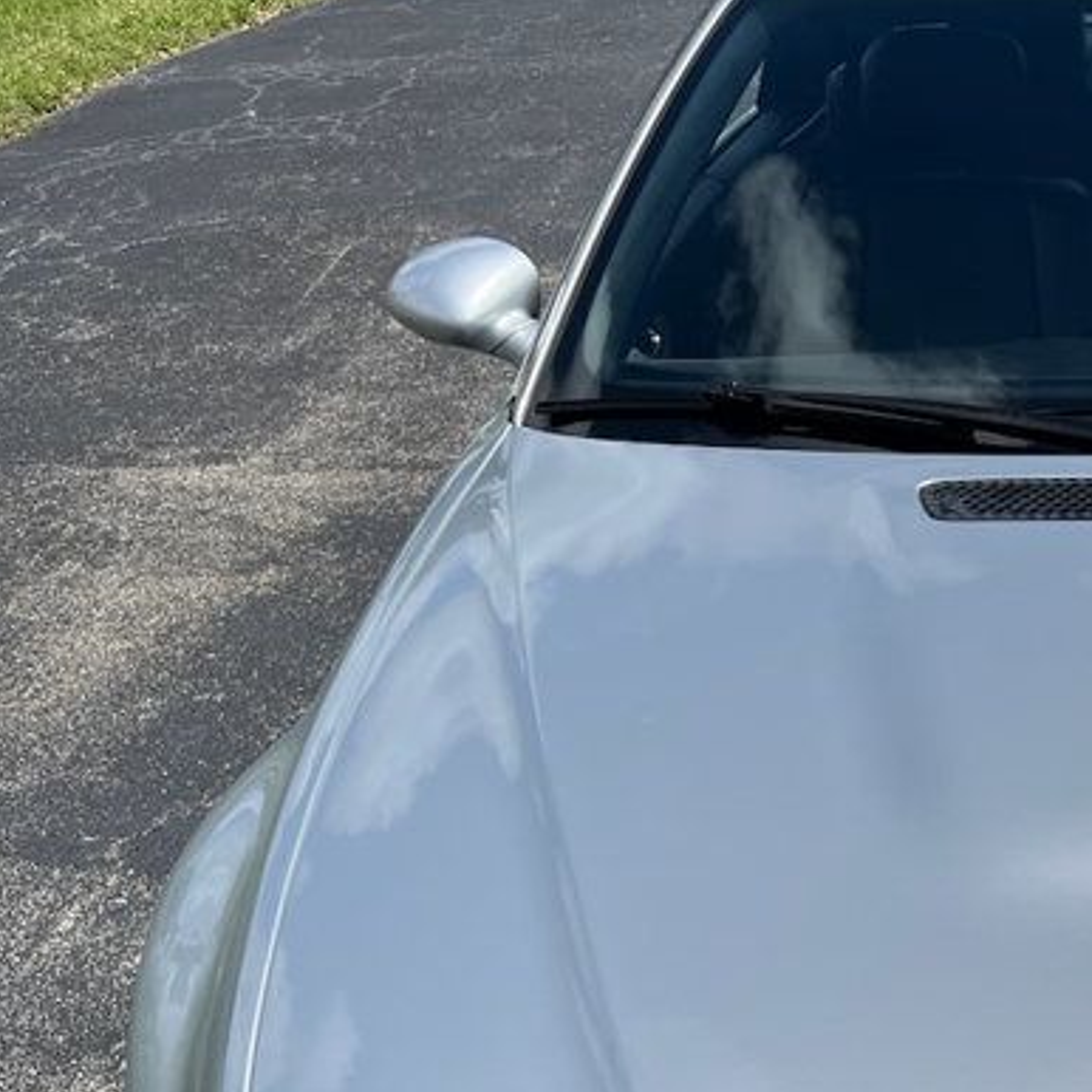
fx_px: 2177
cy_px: 968
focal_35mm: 61
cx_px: 1208
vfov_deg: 27.2
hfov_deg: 26.0
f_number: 1.5
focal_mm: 5.7
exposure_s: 1/8696
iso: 50
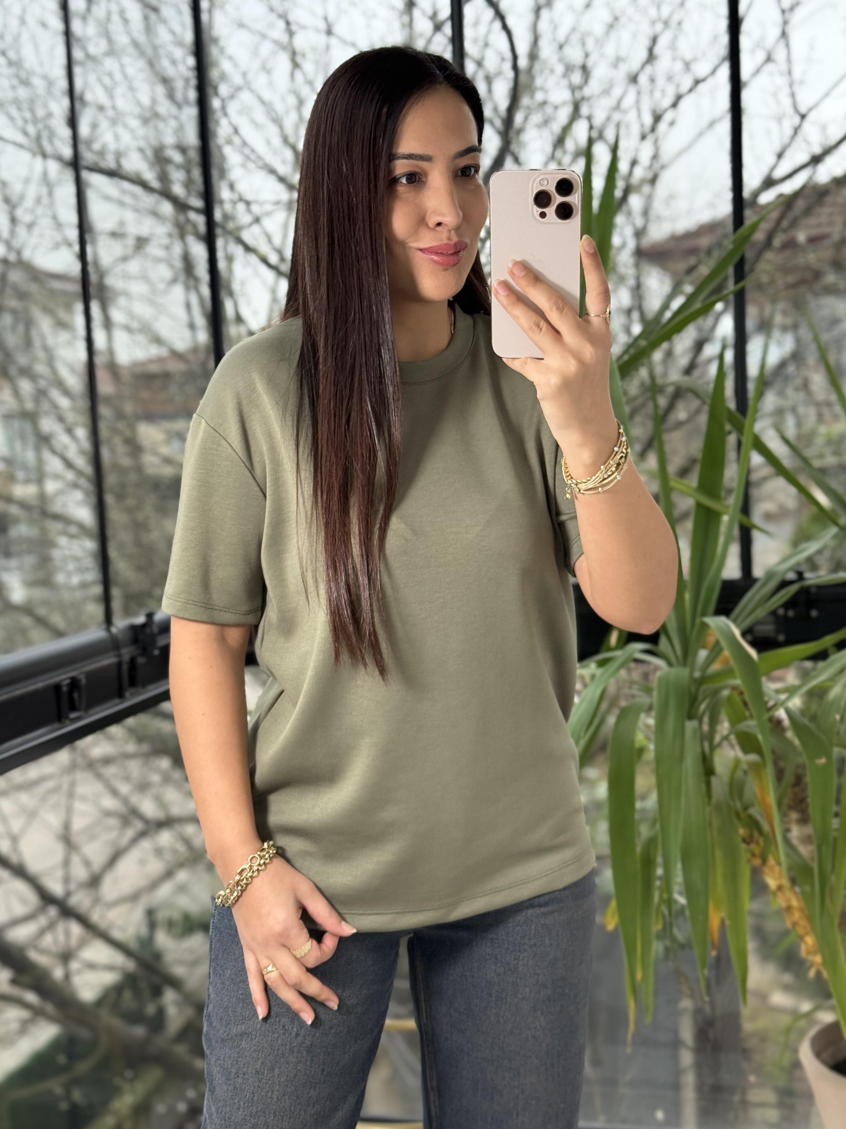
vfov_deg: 38.9
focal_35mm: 49
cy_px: 560
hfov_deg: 29.7
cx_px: 428
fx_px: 1597
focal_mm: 6.76
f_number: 1.78
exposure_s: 1/137
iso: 125
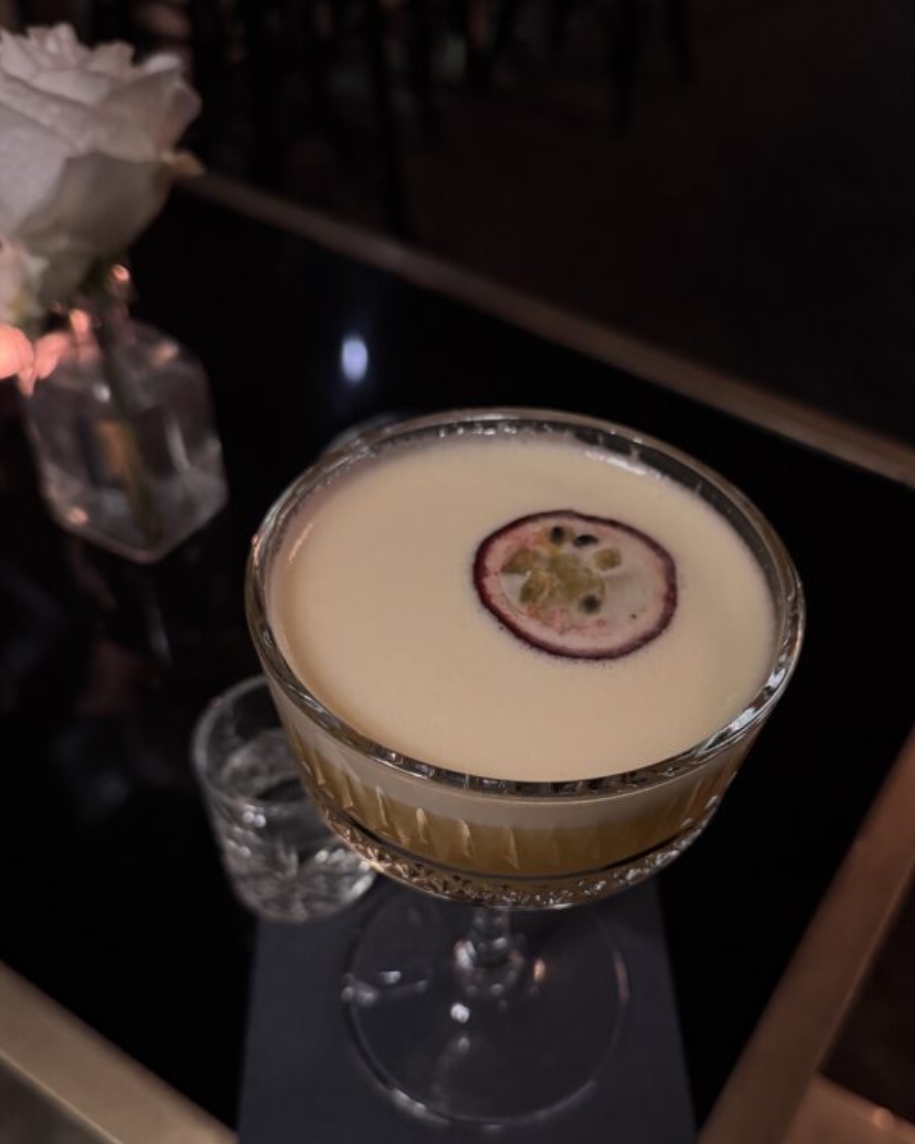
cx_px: 509
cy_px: 683
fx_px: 1083
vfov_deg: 55.3
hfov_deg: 45.7
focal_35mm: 32
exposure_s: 1/25
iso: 800
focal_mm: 6.76
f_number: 1.78
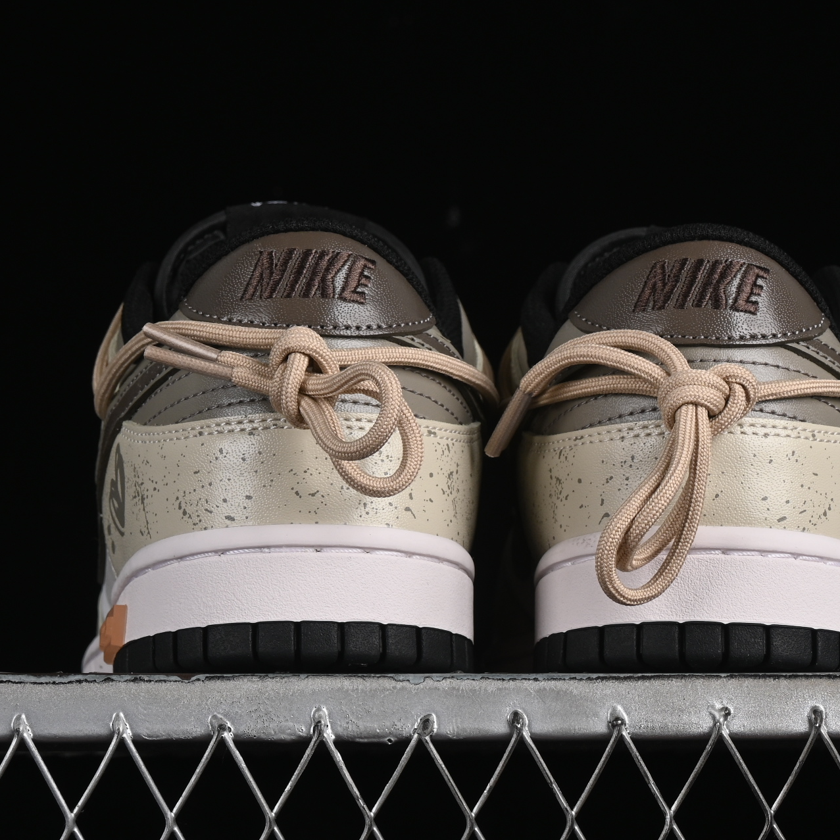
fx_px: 3816
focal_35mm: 139
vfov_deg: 12.5
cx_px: 489
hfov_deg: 12.6
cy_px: 287
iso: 160
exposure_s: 1/160
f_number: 9
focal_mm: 50
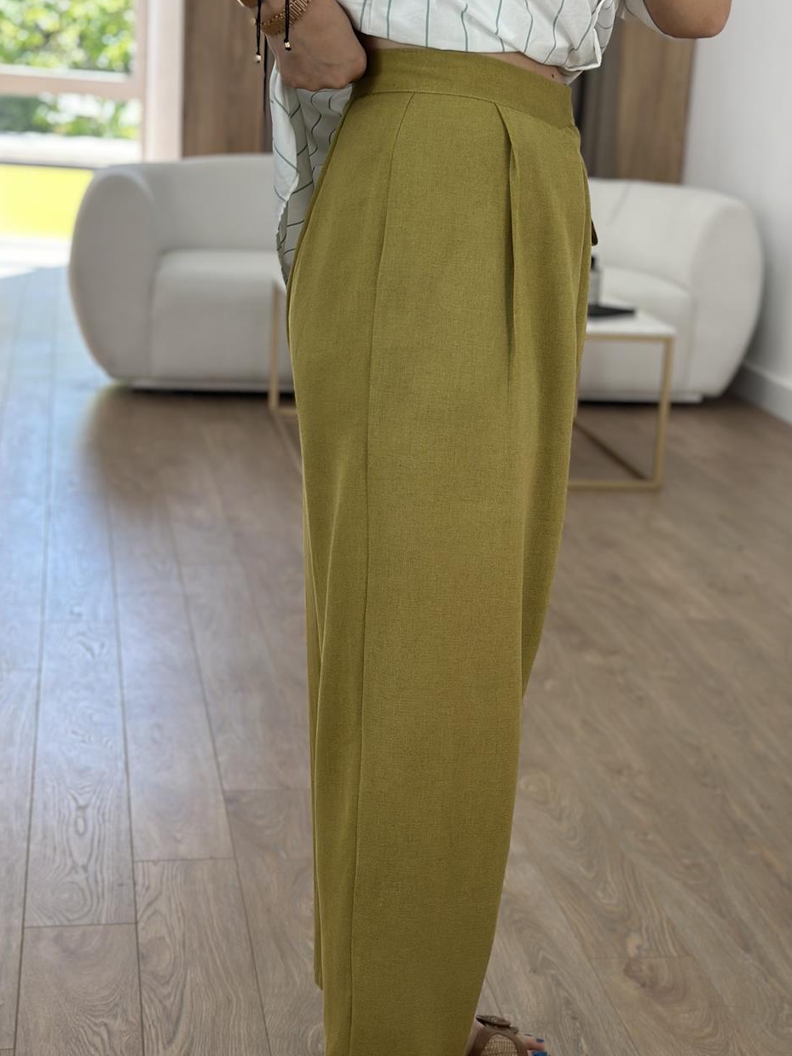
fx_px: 1892
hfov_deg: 23.6
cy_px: 606
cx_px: 455
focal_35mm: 62
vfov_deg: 31.2
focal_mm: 6.86
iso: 80
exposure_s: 1/229
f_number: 1.78
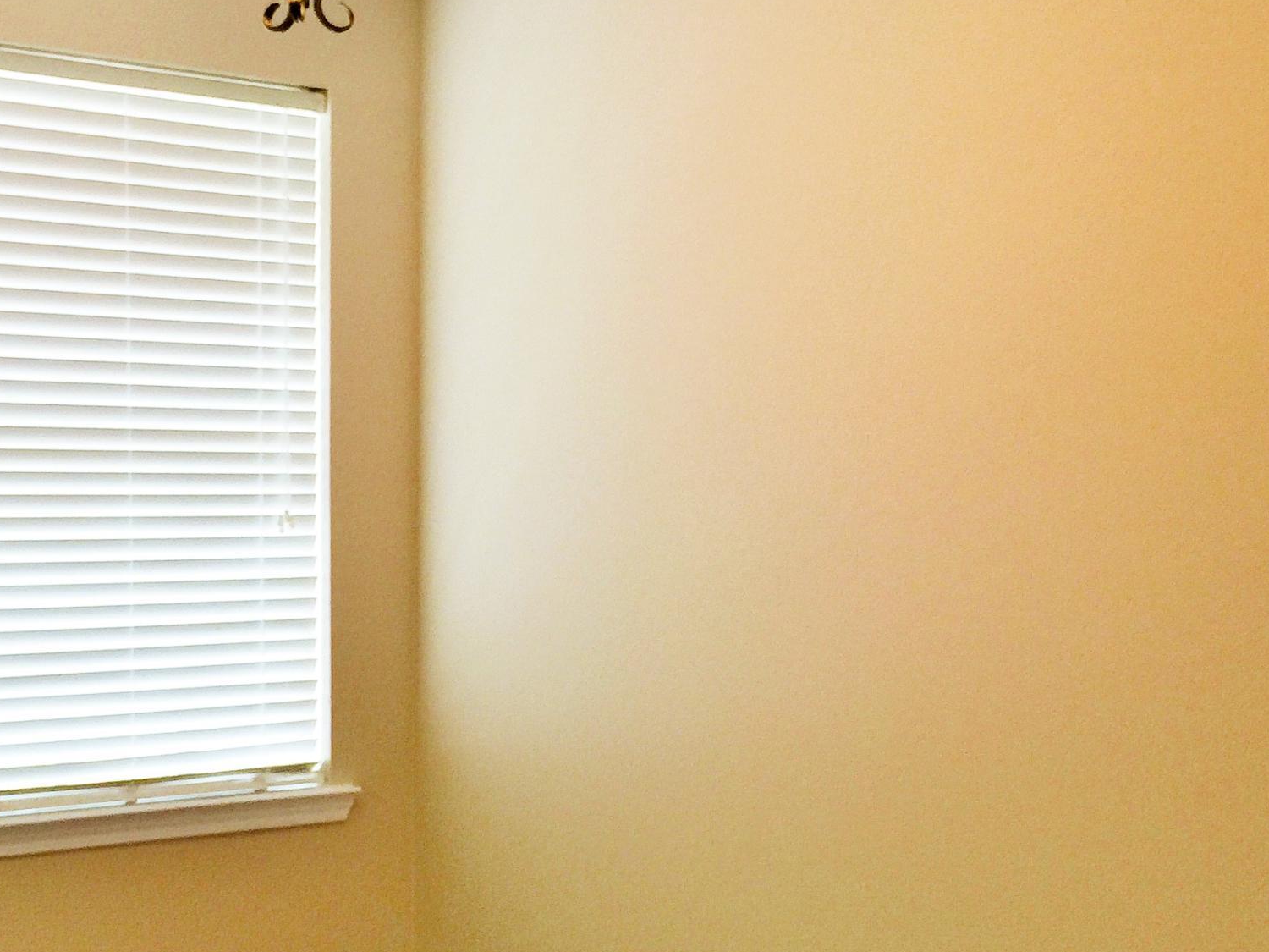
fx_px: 2126
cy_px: 617
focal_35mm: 58
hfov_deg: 33.2
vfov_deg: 25.1
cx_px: 597
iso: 32
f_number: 2.2
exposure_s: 1/15
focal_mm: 4.15
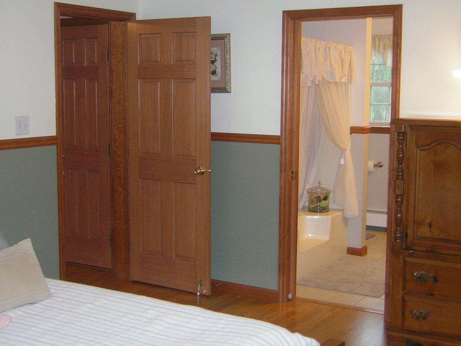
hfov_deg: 37.5
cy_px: 173
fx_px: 679
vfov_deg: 28.6
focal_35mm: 51
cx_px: 230
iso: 189
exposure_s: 1/60.1
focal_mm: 6.6
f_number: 3.1
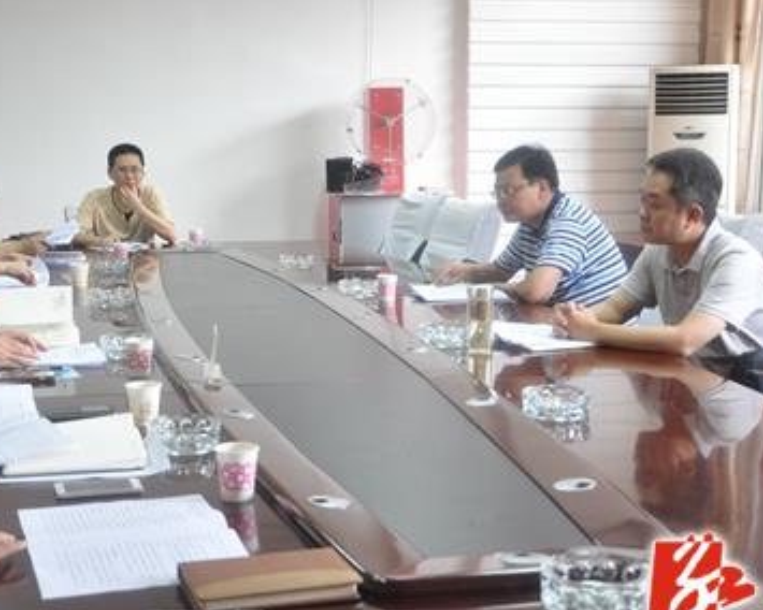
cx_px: 352
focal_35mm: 61
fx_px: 1377
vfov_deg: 25.0
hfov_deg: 30.9
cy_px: 282
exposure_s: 1/30
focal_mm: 28
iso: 1100
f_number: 4
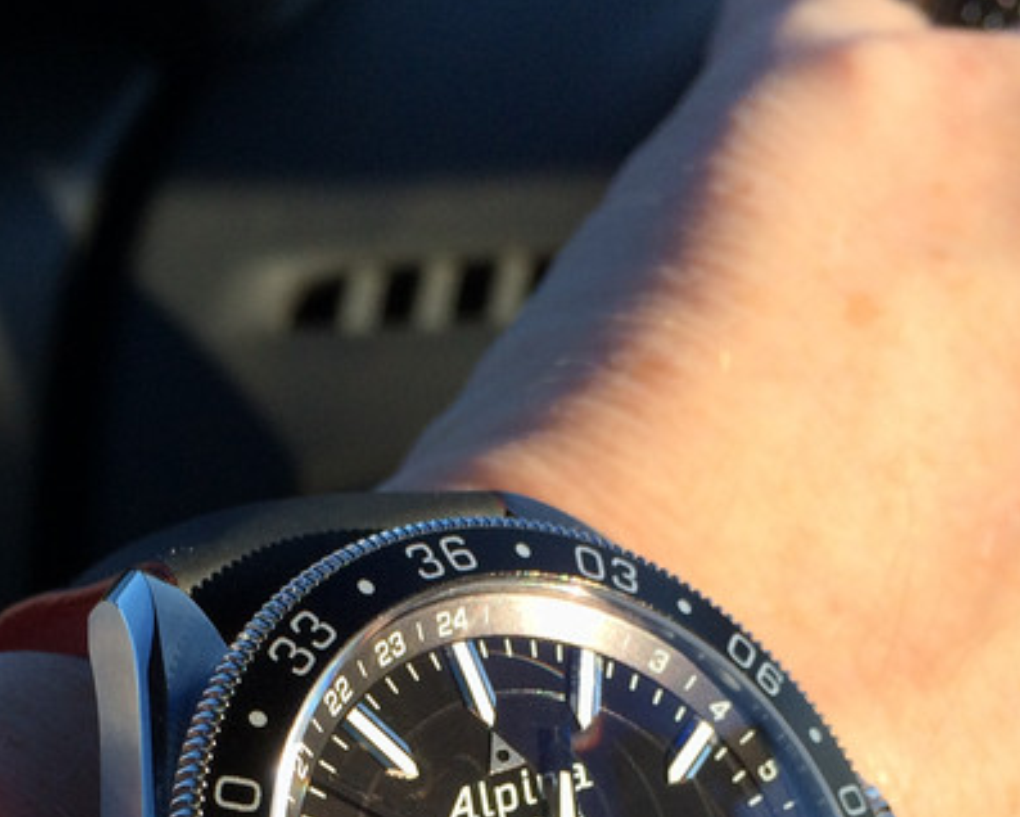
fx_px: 2295
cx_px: 420
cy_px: 958
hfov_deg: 25.0
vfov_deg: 19.1
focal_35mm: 76
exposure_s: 1/684
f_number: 2.2
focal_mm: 4.15
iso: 32
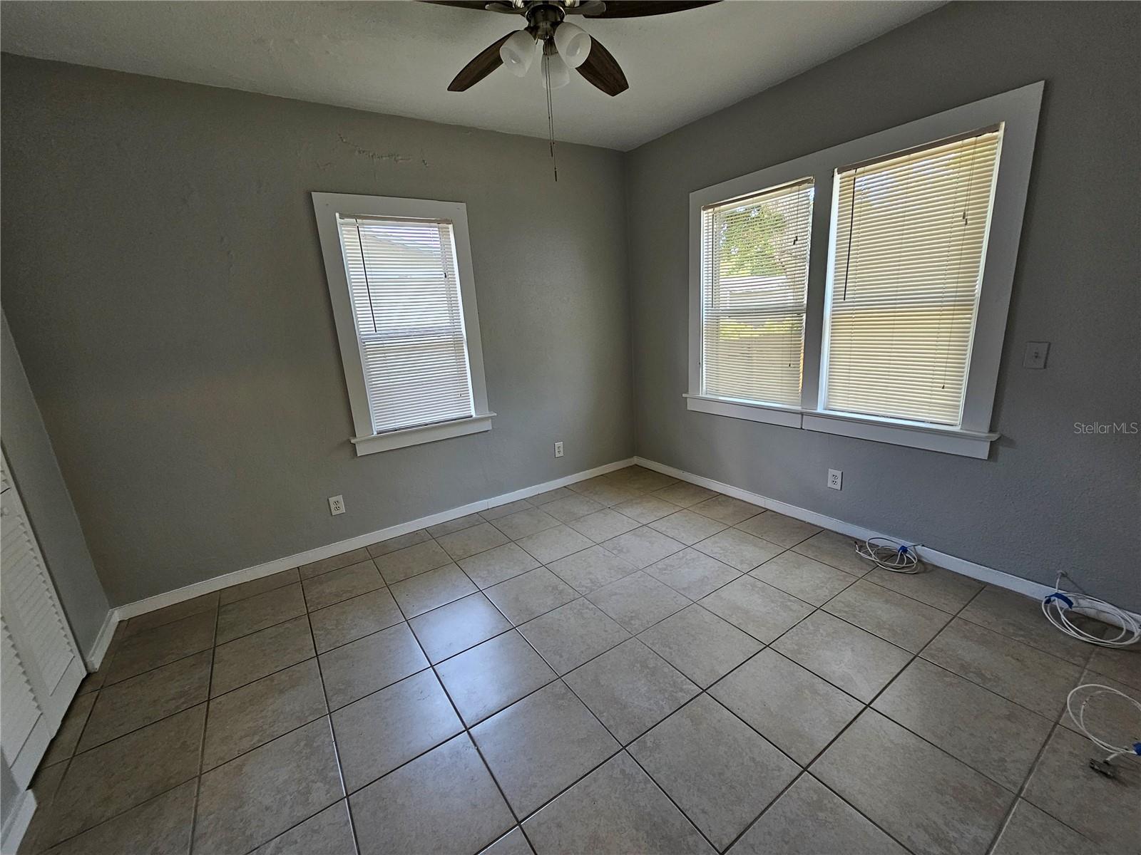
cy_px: 428
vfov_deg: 89.9
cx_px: 570
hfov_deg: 106.2
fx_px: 429
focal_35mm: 13
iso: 100
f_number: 2.2
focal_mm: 2.2
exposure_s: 1/60
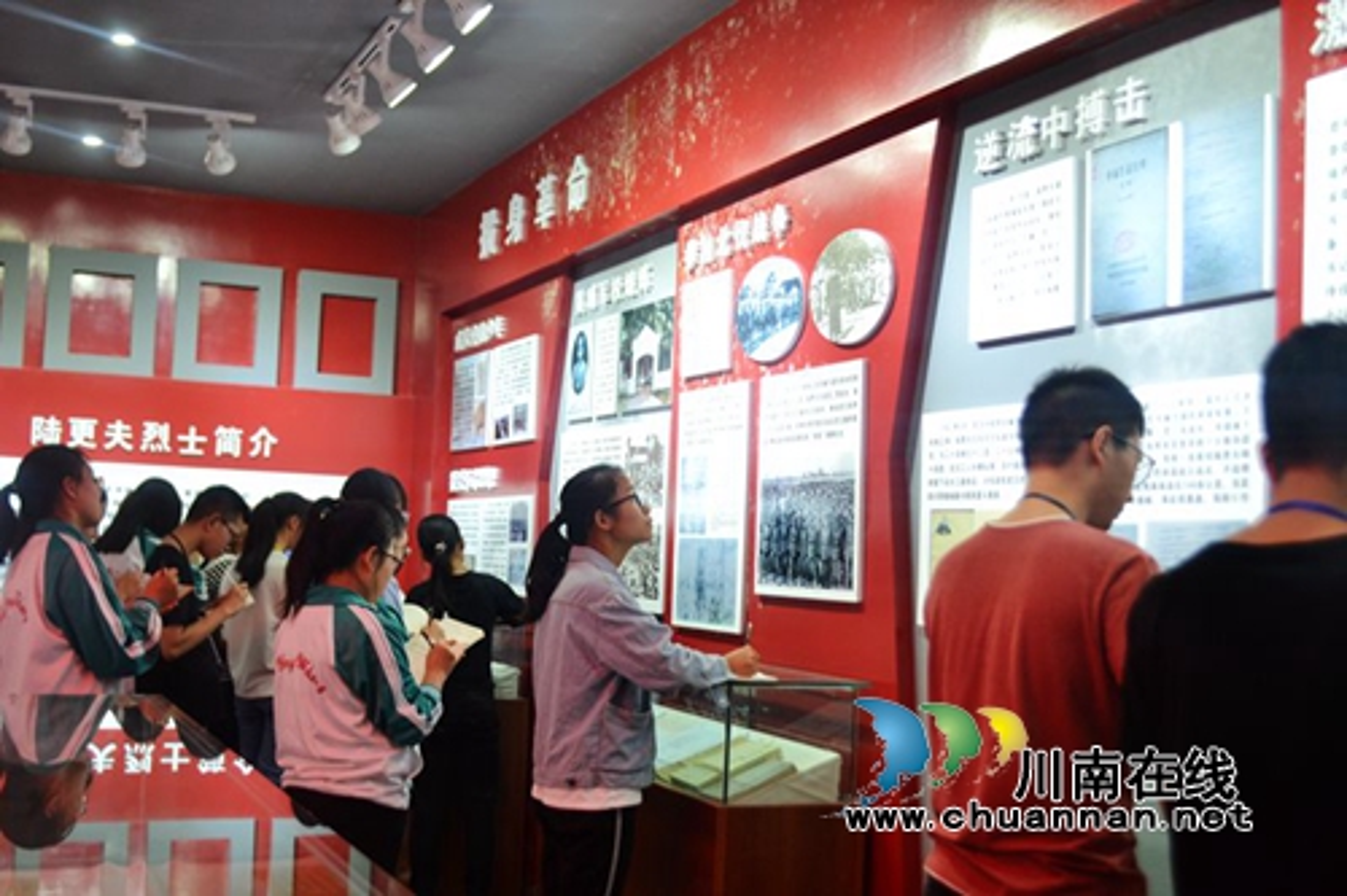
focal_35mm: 39
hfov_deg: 49.6
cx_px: 674
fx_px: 1459
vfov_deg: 34.2
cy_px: 448
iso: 400
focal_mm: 26
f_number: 4.2
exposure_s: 1/30
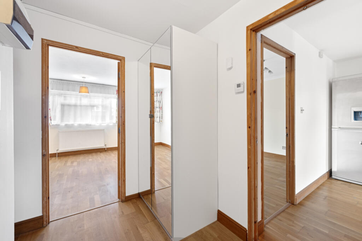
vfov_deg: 81.1
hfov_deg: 104.3
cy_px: 120
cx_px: 181
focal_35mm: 14
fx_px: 141
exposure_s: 4
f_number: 16
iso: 200
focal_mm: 14
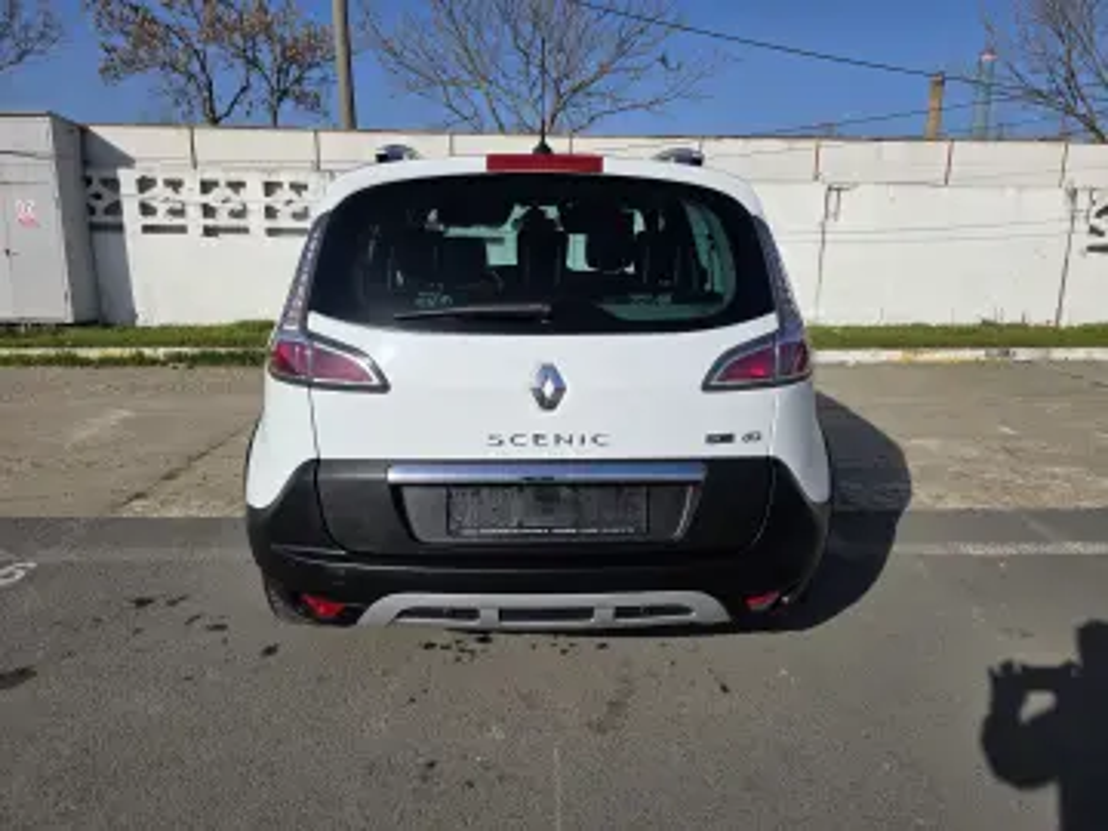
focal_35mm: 23
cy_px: 416
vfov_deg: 58.9
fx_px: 736
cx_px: 554
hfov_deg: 73.9
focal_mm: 6.3
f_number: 1.7
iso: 64
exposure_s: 1/7944
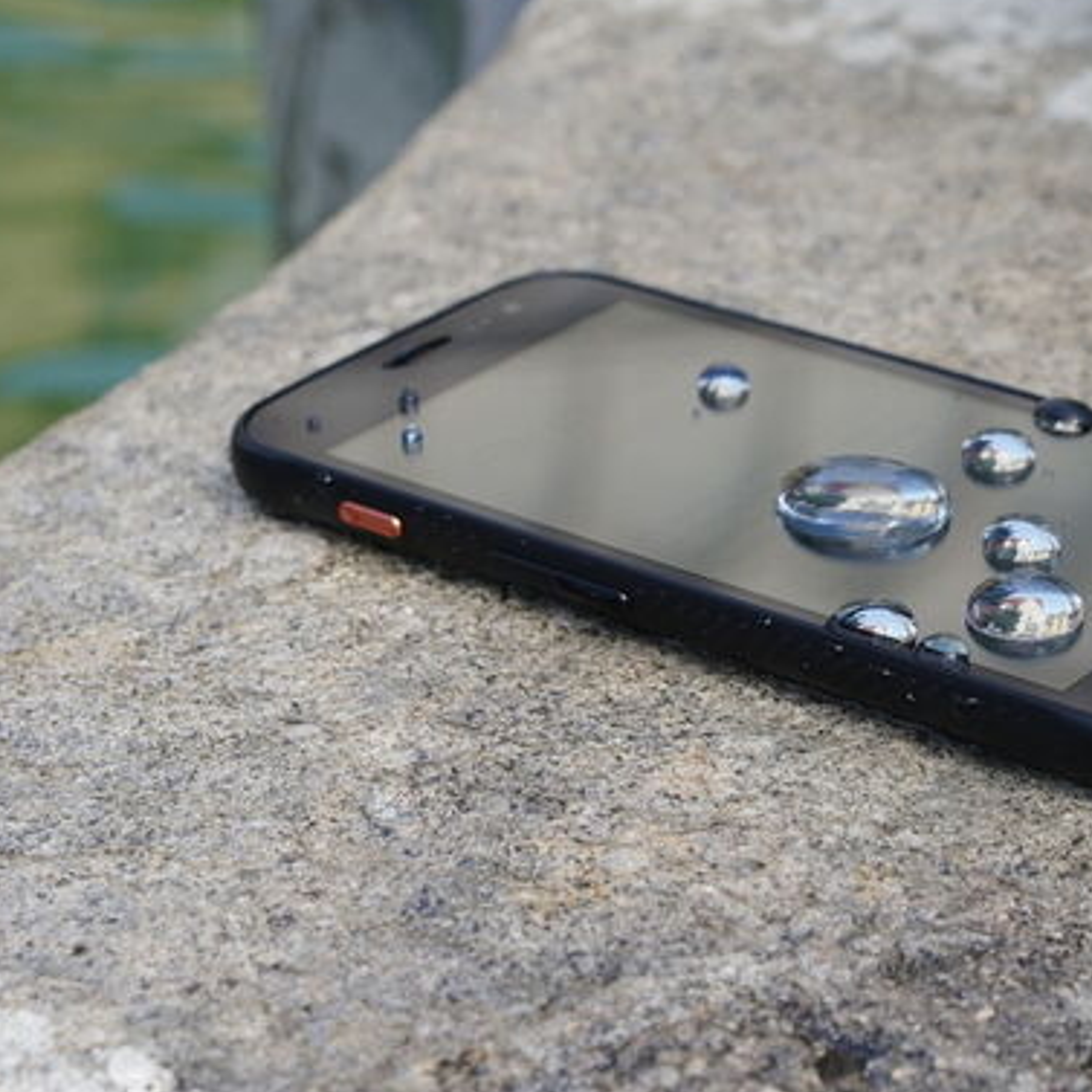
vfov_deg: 14.6
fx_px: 4247
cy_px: 374
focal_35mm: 119
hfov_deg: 14.7
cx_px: 569
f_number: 7.1
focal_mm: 55
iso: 320
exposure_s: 1/250
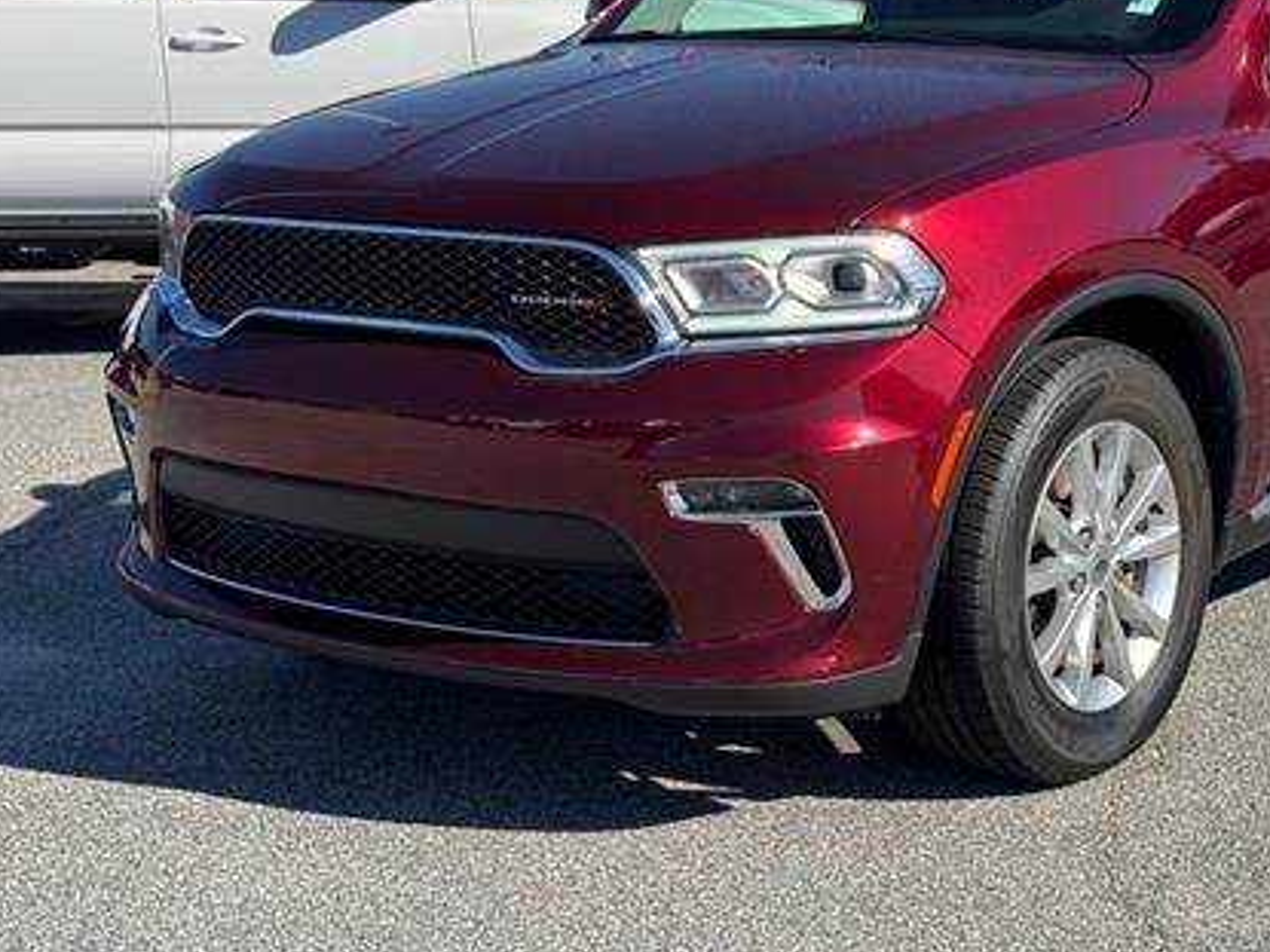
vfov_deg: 19.8
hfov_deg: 26.0
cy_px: 346
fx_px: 2714
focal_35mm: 74
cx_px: 955
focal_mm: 6.76
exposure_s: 1/3425
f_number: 1.78
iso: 64
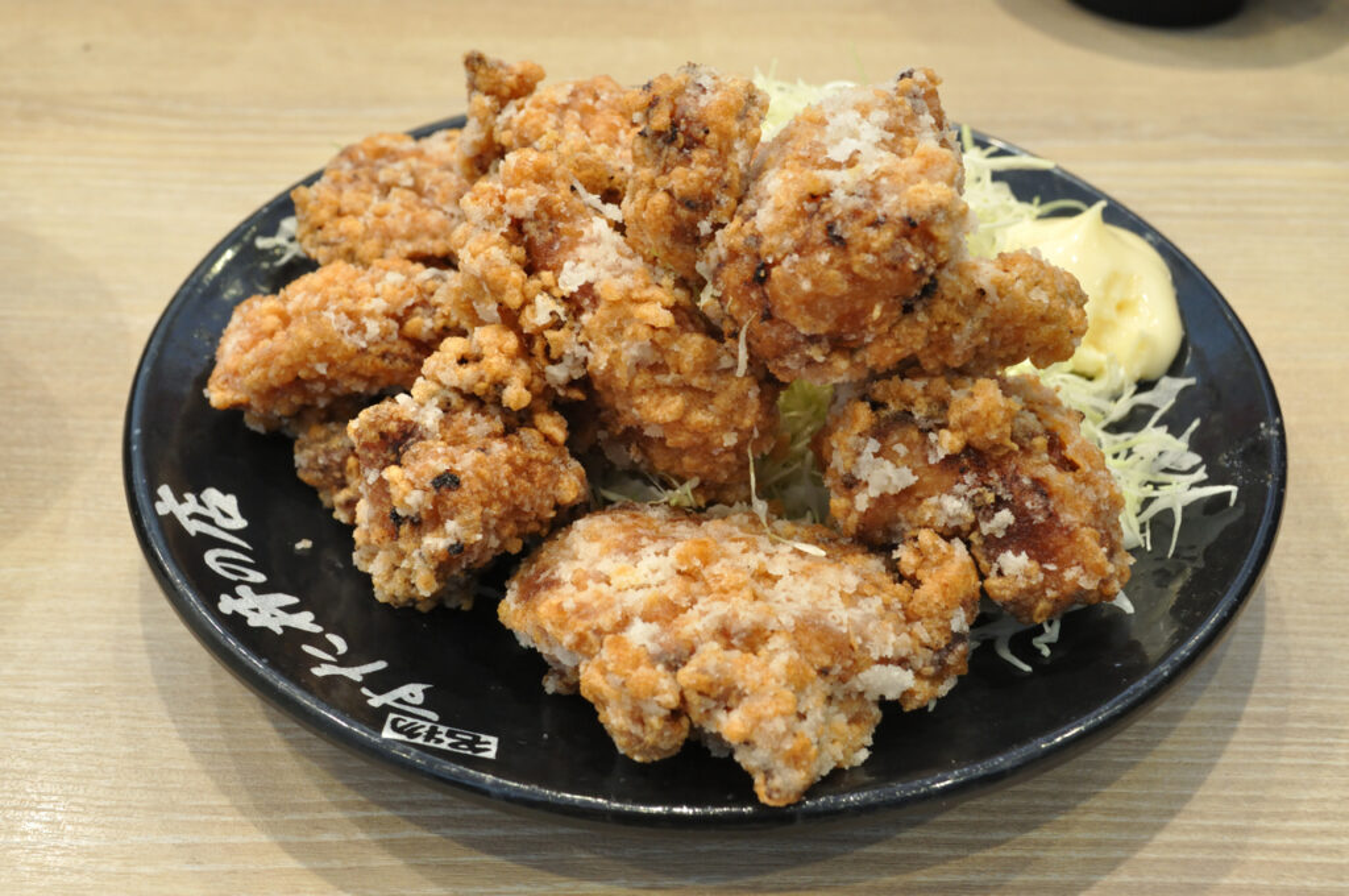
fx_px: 1572
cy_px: 448
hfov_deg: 46.5
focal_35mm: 42
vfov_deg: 31.8
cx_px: 674
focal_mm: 28
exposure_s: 1/13
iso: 800
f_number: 9
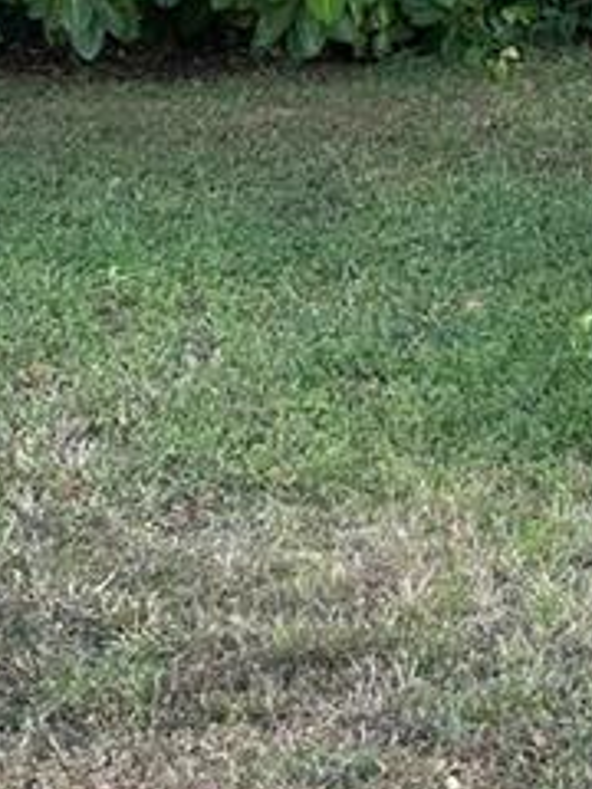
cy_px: -33
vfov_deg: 16.0
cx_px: 1122
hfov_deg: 11.3
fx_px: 2736
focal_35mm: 120
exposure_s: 1/121
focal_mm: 6.86
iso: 64
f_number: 1.78
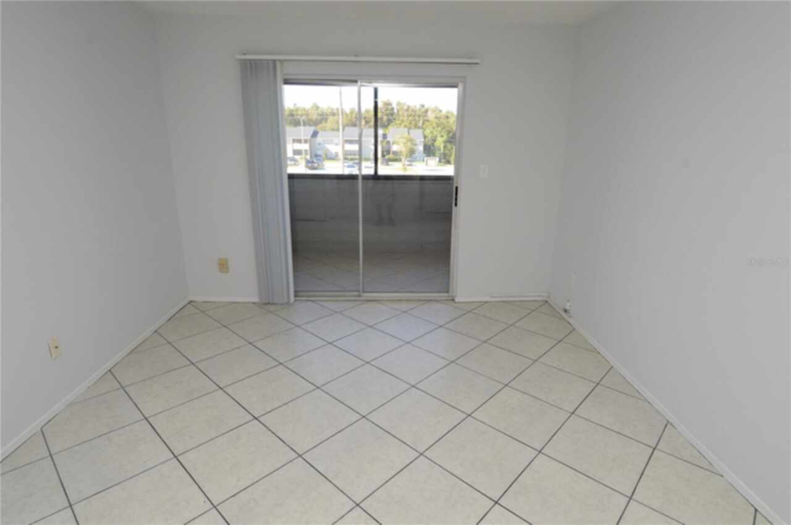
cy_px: 262
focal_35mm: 18
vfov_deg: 67.2
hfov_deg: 90.1
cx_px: 396
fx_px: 395
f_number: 9
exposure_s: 1/125
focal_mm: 12
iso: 800
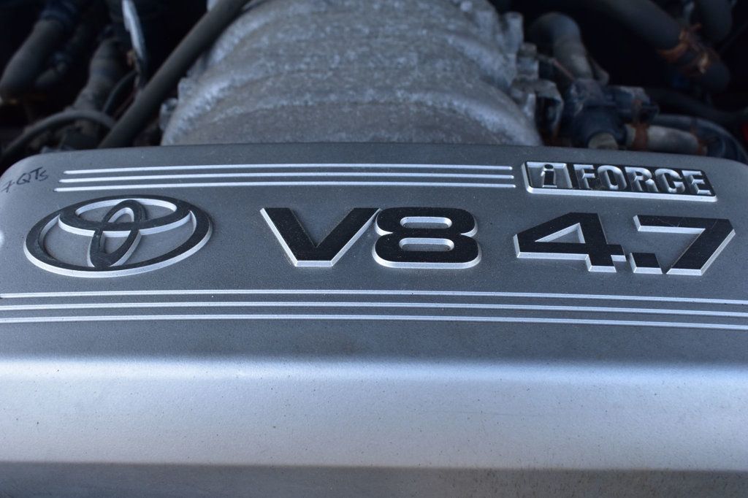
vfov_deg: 35.5
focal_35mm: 38
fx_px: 779
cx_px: 374
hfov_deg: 51.3
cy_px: 249
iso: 400
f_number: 9
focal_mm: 25
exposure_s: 1/160
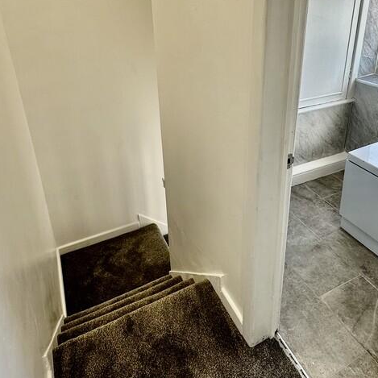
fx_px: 334
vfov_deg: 57.1
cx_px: 216
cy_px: 110
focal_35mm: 27
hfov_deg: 58.8
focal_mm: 2.22
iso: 40
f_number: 2.2
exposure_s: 1/112
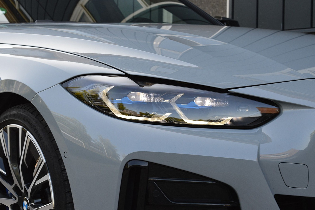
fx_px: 722
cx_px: 158
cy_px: 105
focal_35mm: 82
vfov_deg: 16.6
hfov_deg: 24.6
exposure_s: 1/125
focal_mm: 55
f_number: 9
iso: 400
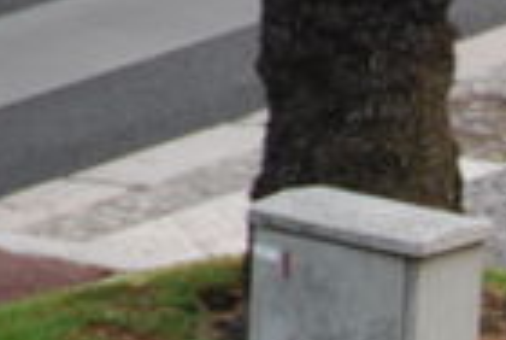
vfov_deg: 1.0
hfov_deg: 1.5
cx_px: 820
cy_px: 680
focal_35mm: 1373
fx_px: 19339
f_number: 5.6
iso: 400
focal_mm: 200
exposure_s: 1/30
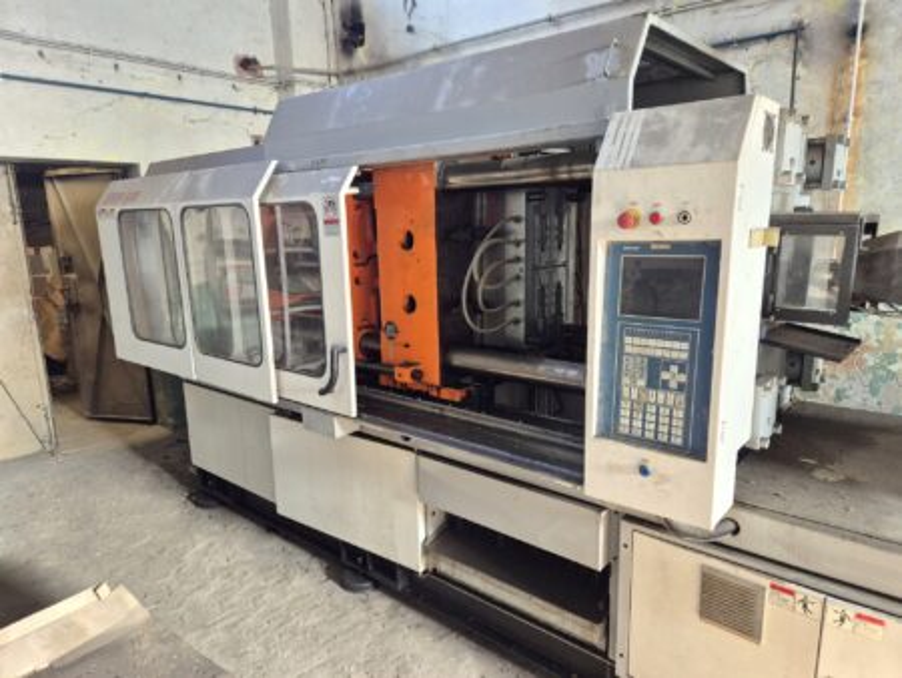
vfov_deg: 58.9
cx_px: 451
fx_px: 600
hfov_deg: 73.9
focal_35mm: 23
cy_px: 339
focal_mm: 5.4
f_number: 1.8
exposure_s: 1/100
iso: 400
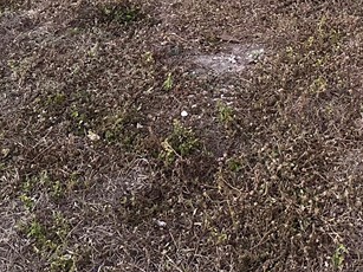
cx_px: 316
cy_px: -134
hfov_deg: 23.9
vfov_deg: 16.8
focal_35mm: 80
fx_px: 839
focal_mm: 6.86
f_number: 1.78
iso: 400
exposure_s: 1/60
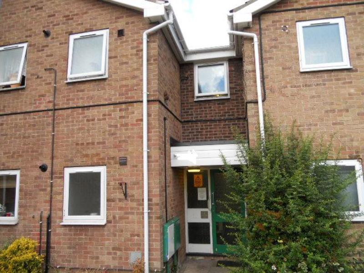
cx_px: 182
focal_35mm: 27
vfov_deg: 51.4
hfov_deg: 65.3
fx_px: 284
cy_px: 136
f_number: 3.2
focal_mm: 4.9
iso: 80
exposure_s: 1/200
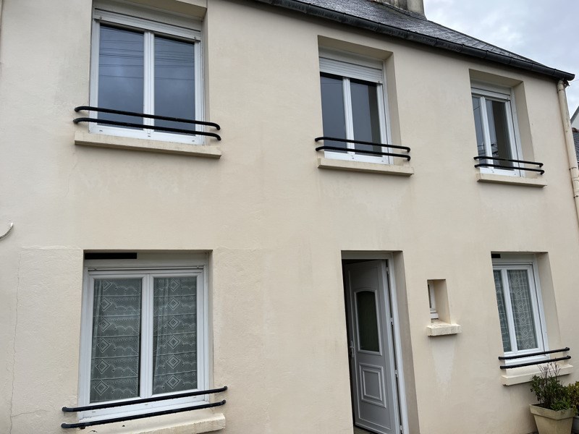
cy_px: 217
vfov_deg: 53.1
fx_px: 435
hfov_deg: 67.3
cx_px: 290
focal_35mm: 26
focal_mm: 5.1
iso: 50
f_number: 1.6
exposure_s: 1/331
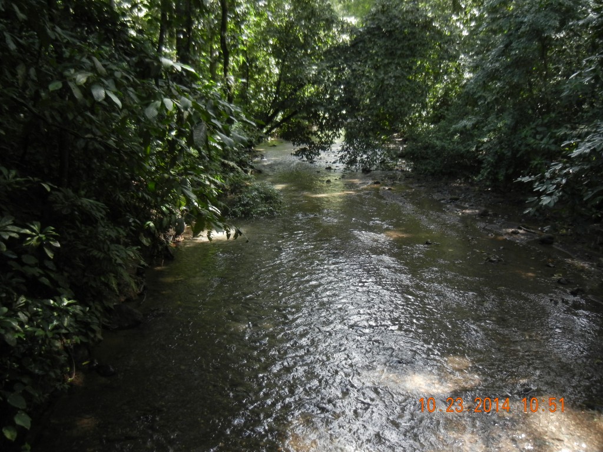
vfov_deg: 46.8
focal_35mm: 30
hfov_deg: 60.0
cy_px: 226
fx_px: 523
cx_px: 302
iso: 329
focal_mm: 5.4
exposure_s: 1/63.1
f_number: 3.5
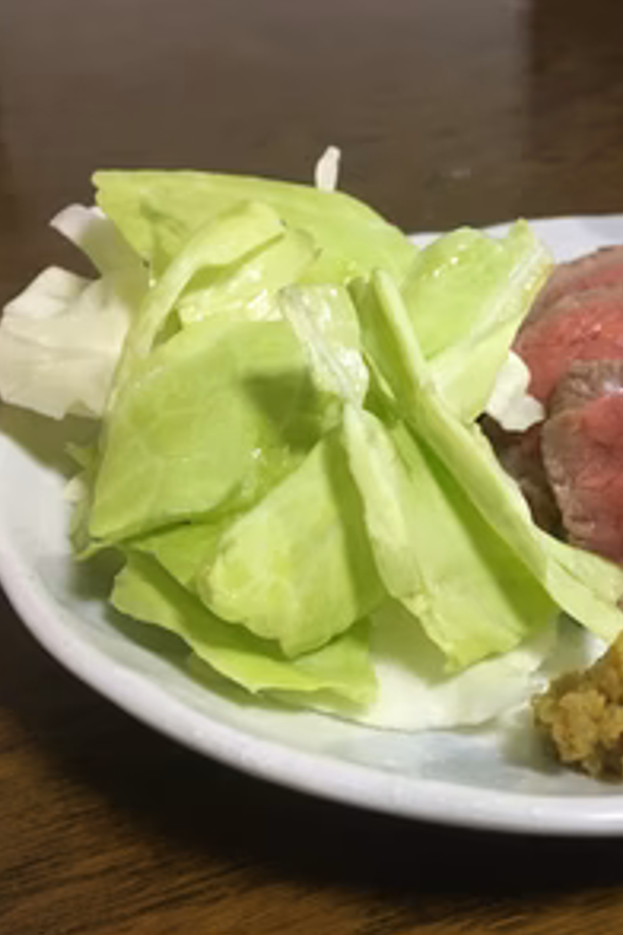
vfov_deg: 47.4
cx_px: 547
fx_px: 1064
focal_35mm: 41
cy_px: 468
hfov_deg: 31.3
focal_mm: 4.15
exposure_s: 1/25
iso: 200
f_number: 2.2
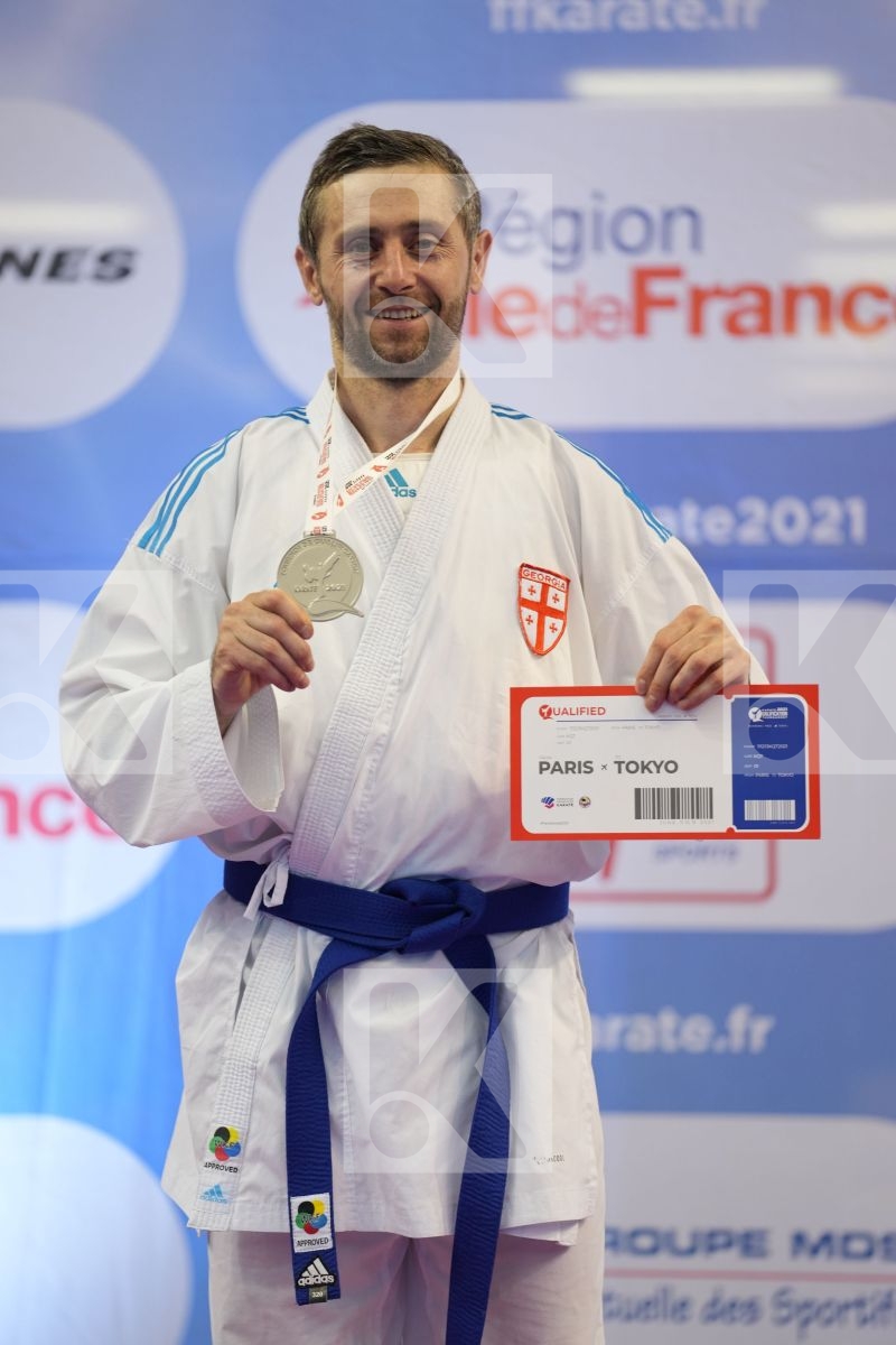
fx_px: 6645
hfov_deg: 7.7
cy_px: 672
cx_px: 448
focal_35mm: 178
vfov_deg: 11.5
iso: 640
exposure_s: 1/250
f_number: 2.8
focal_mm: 178
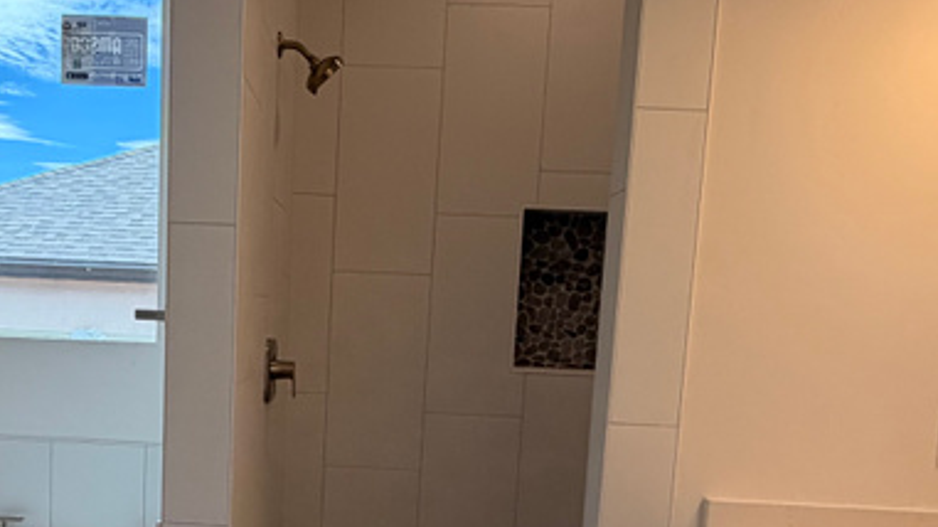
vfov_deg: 28.1
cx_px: 332
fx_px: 1019
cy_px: 453
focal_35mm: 41
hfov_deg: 48.8
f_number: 2.2
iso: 50
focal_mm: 2.22
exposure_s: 1/186
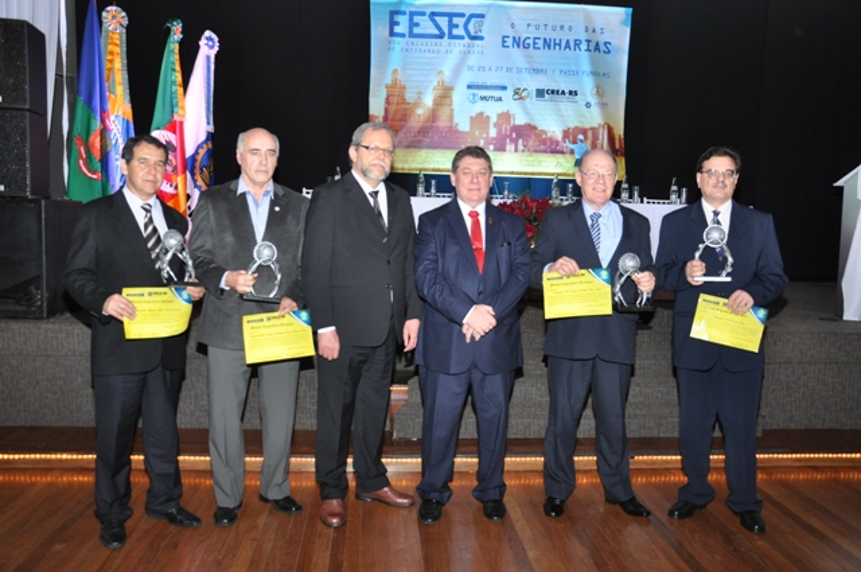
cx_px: 430
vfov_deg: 41.6
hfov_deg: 59.6
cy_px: 286
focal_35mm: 32
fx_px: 752
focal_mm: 21
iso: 1000
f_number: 4.5
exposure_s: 1/60
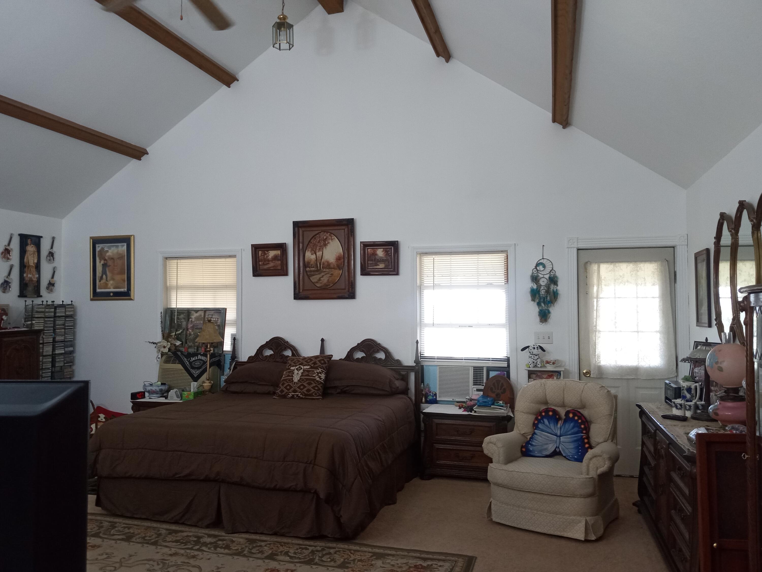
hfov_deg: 63.4
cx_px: 381
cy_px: 286
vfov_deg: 49.7
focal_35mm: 28
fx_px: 616
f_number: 2.2
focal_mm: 3.71
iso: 335
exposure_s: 1/40
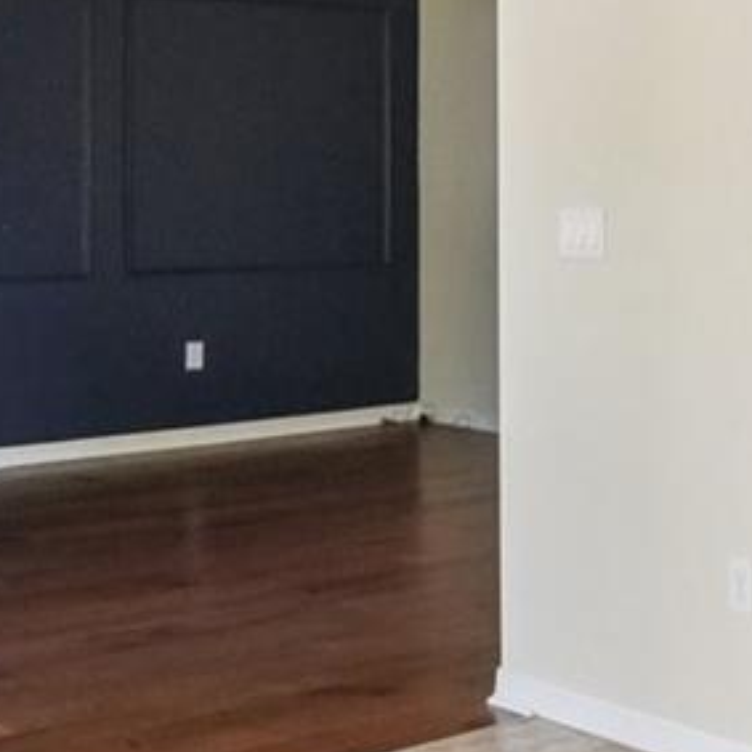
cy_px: 157
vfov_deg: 23.7
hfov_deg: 21.8
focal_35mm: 72
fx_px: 1770
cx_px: 959
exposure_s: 1/30
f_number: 8
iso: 400
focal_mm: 10
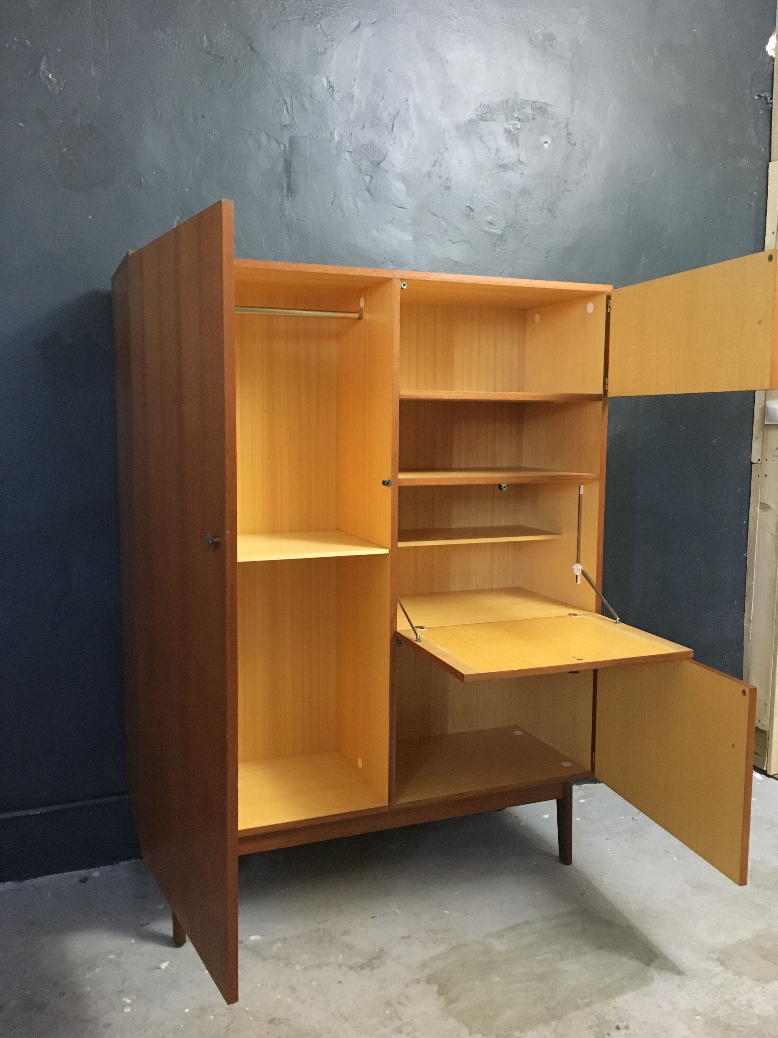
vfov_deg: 61.7
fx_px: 869
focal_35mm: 29
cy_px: 519
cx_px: 389
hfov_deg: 48.2
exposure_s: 1/17
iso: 400
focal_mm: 4.15
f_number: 2.2
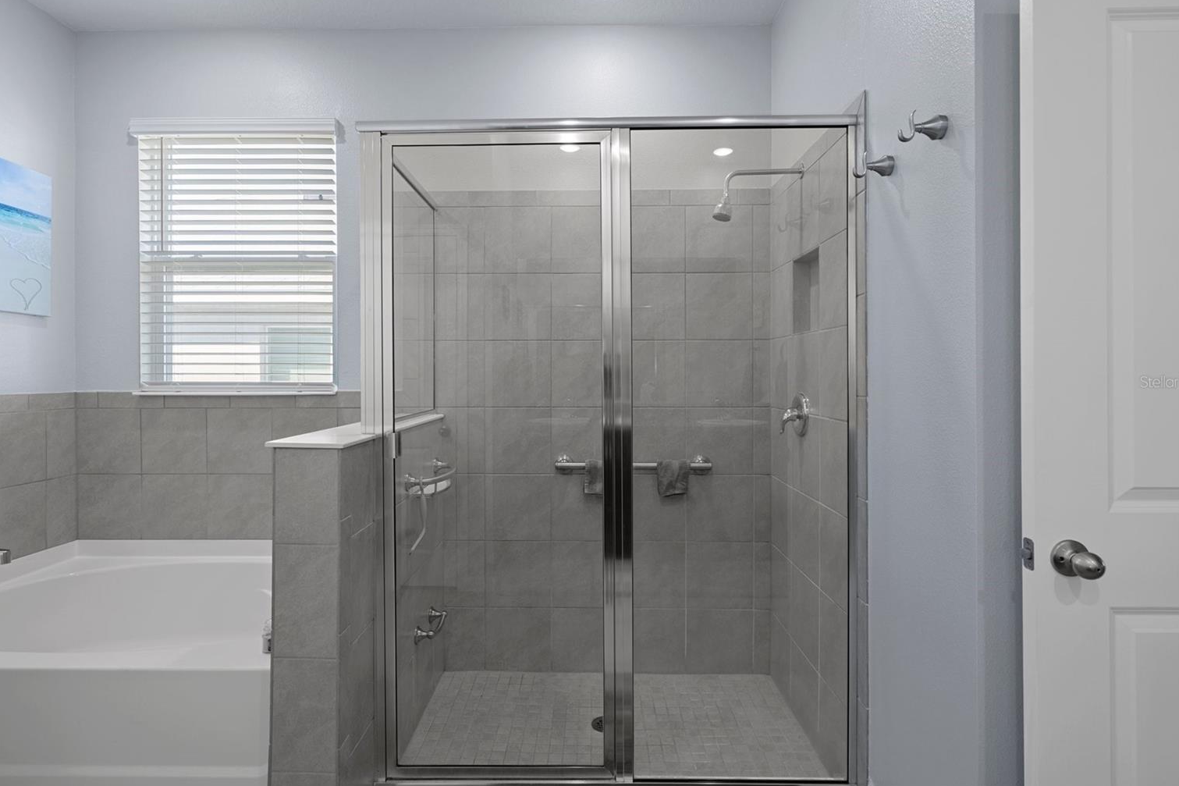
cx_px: 585
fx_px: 589
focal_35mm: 18
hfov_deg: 90.0
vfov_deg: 67.4
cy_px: 382
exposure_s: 1/2.5
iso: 320
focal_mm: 17
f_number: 8
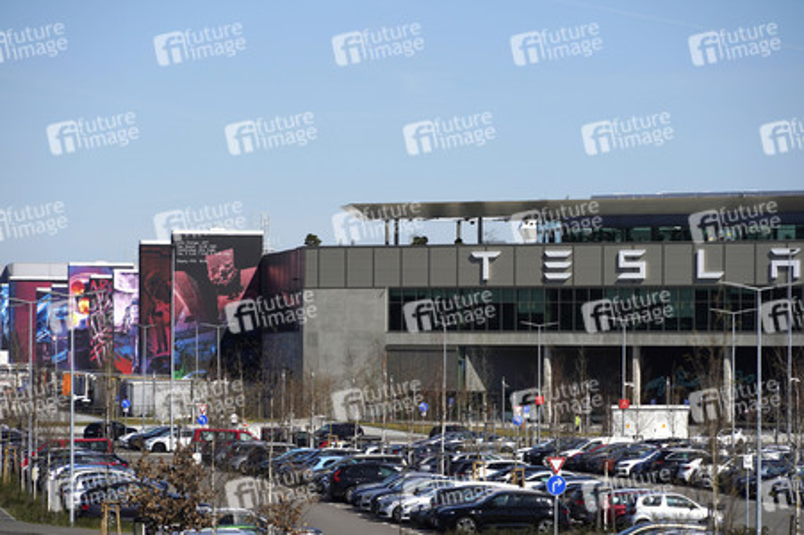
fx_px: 4463
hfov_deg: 10.3
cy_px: 268
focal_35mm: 200
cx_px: 402
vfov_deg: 6.9
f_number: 7.1
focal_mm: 200
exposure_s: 1/800
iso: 100
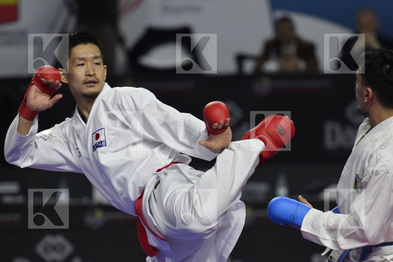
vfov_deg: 3.3
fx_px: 4582
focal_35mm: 420
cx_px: 196
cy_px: 131
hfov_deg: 4.9
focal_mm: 280
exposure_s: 1/800
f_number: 4
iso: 1250
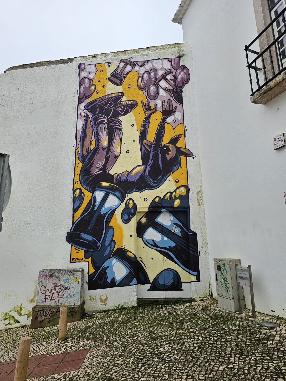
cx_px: 143
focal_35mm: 23
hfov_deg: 58.9
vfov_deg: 73.9
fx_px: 253
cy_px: 190
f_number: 1.7
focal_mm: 6.3
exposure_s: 1/395
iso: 20
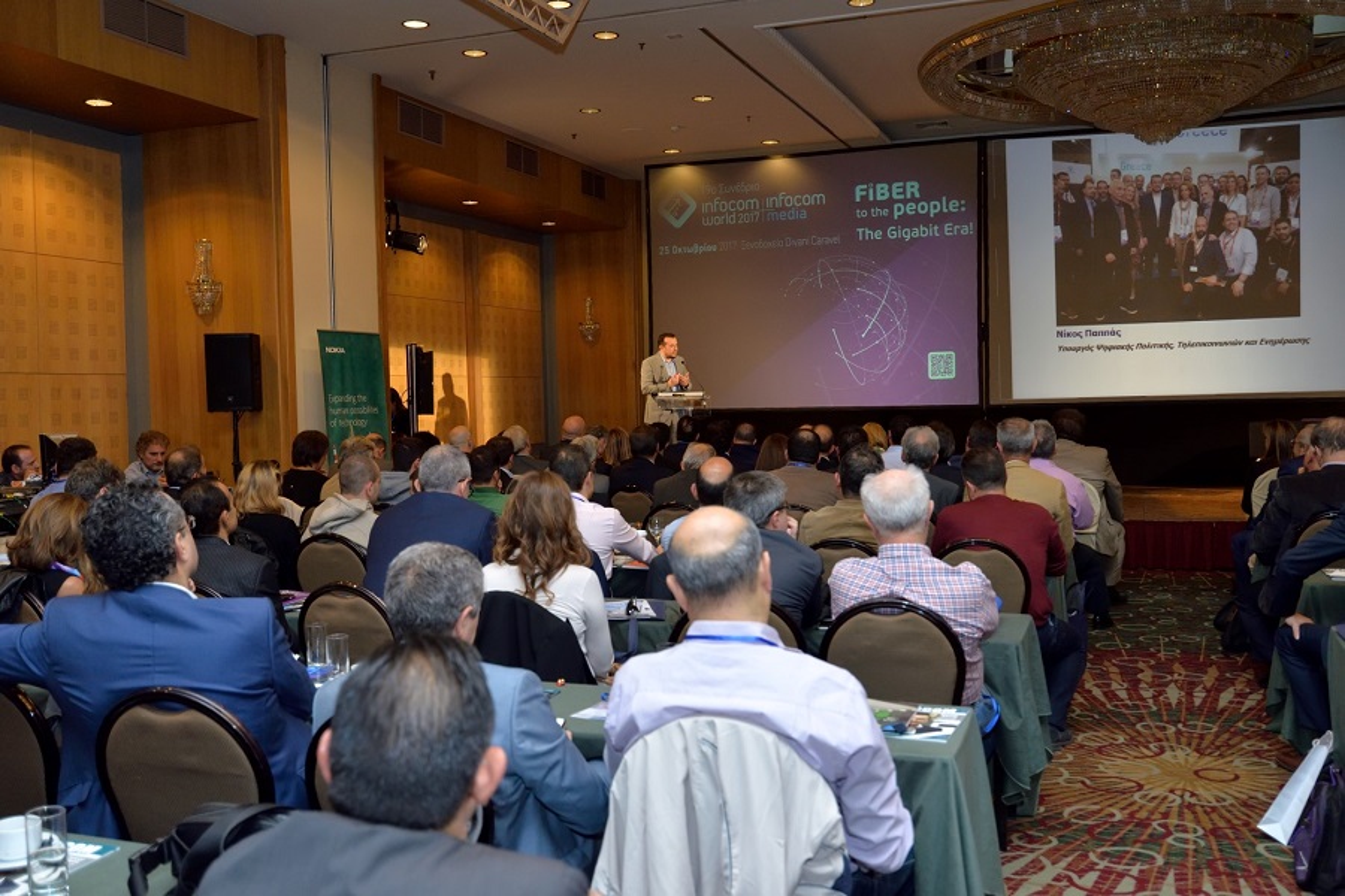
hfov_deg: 54.4
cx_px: 672
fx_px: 1308
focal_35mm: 35
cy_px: 448
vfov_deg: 37.9
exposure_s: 1/160
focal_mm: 35
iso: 2000
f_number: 5
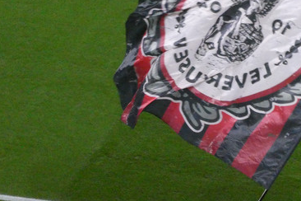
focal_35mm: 291
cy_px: 36
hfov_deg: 7.1
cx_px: 229
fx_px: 2433
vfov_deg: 4.7
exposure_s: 1/125
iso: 1600
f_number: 5.5
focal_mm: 28.7
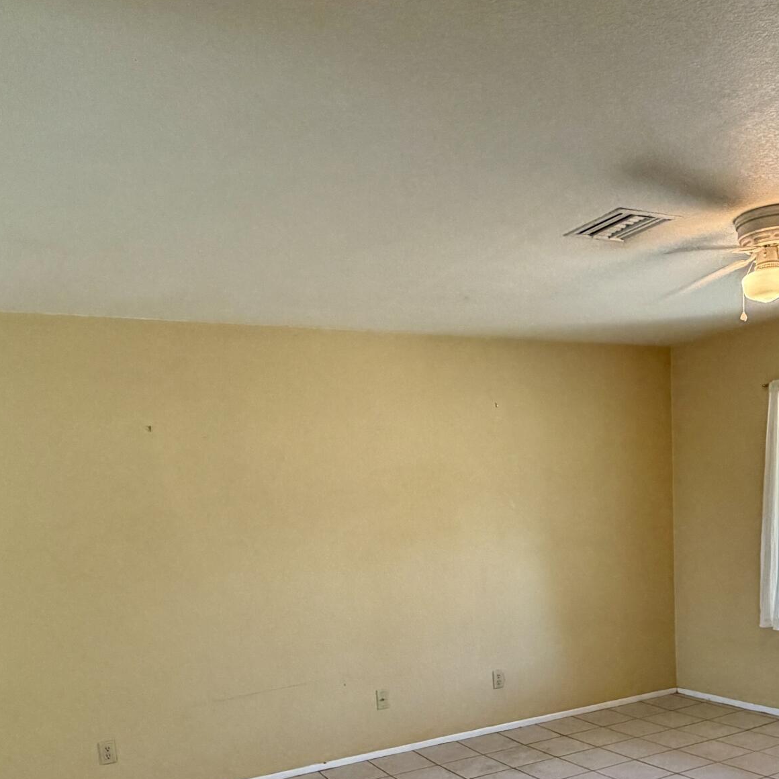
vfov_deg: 48.4
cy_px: 618
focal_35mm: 32
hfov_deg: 51.1
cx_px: 419
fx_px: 815
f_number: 2.2
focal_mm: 2.22
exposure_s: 1/60
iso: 320
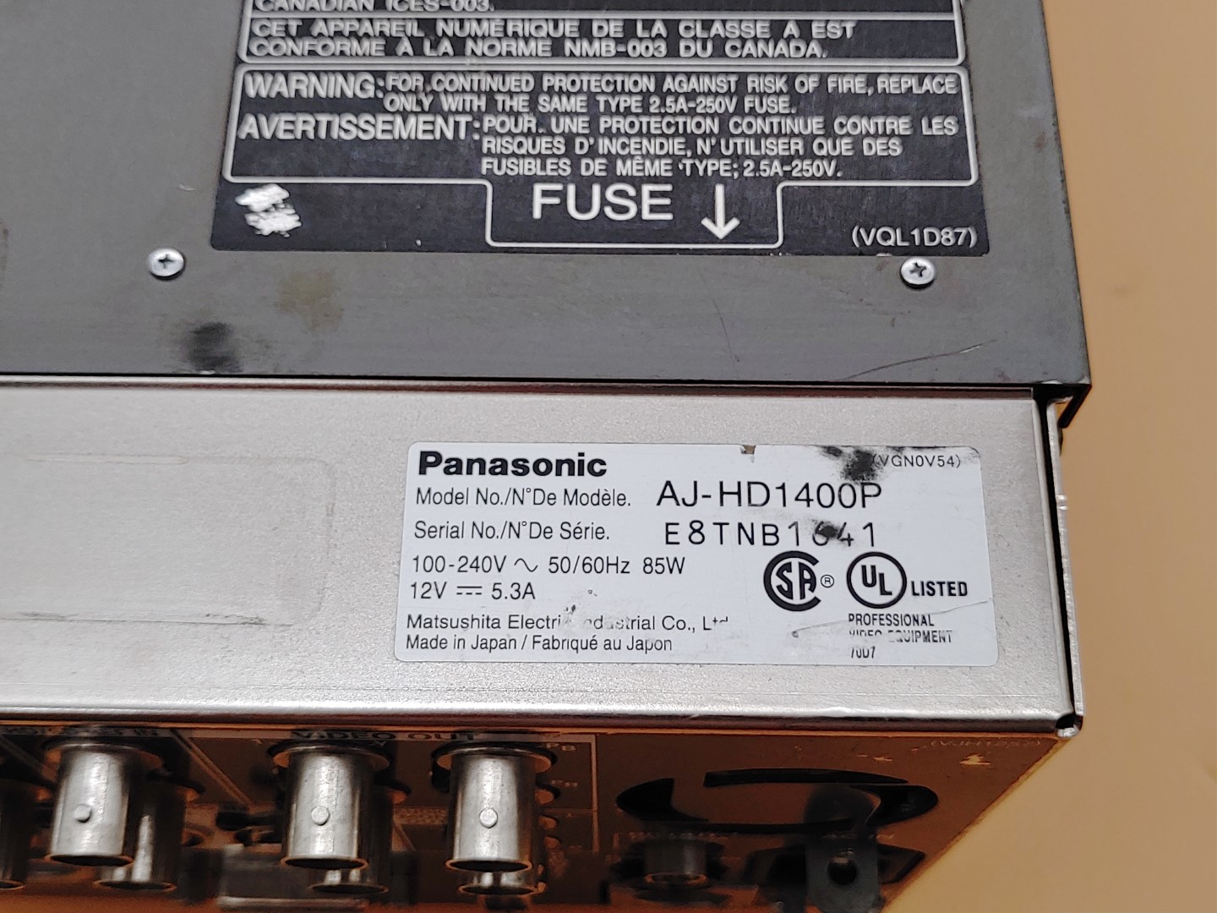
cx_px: 608
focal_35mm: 41
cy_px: 456
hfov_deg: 45.8
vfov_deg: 35.1
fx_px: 1441
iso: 50
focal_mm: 4.36
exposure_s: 1/123
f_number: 1.8
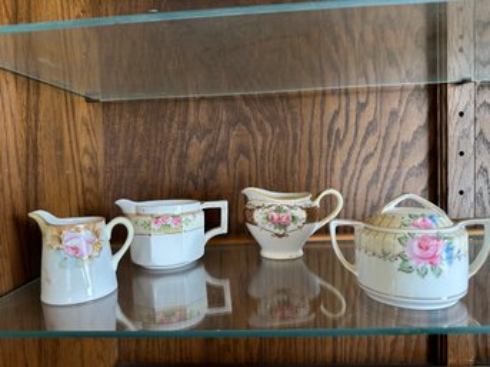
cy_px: 184
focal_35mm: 24
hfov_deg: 71.6
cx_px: 245
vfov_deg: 56.8
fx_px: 340
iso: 160
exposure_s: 1/60
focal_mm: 6.86
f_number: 1.78
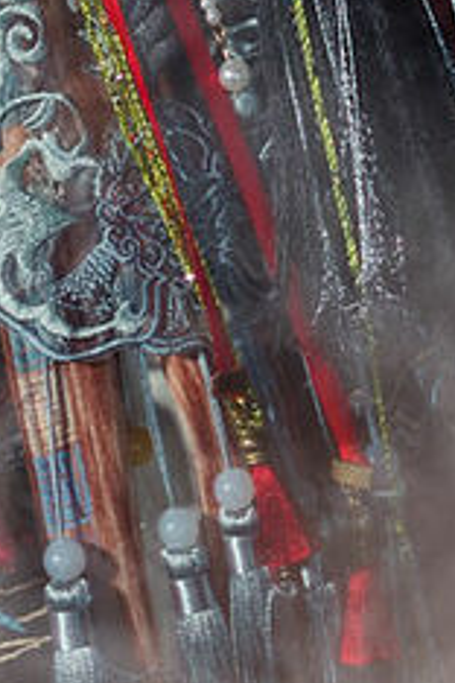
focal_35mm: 337
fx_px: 6388
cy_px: -1455
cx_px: -125
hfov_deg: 4.1
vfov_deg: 5.7
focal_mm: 50
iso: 250
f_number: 2
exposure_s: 1/200
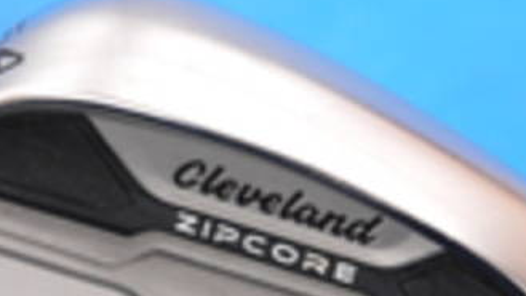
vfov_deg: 6.8
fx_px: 2482
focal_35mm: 178
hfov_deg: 12.1
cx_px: 243
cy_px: 194
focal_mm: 42
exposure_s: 1/80
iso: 640
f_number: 5.6
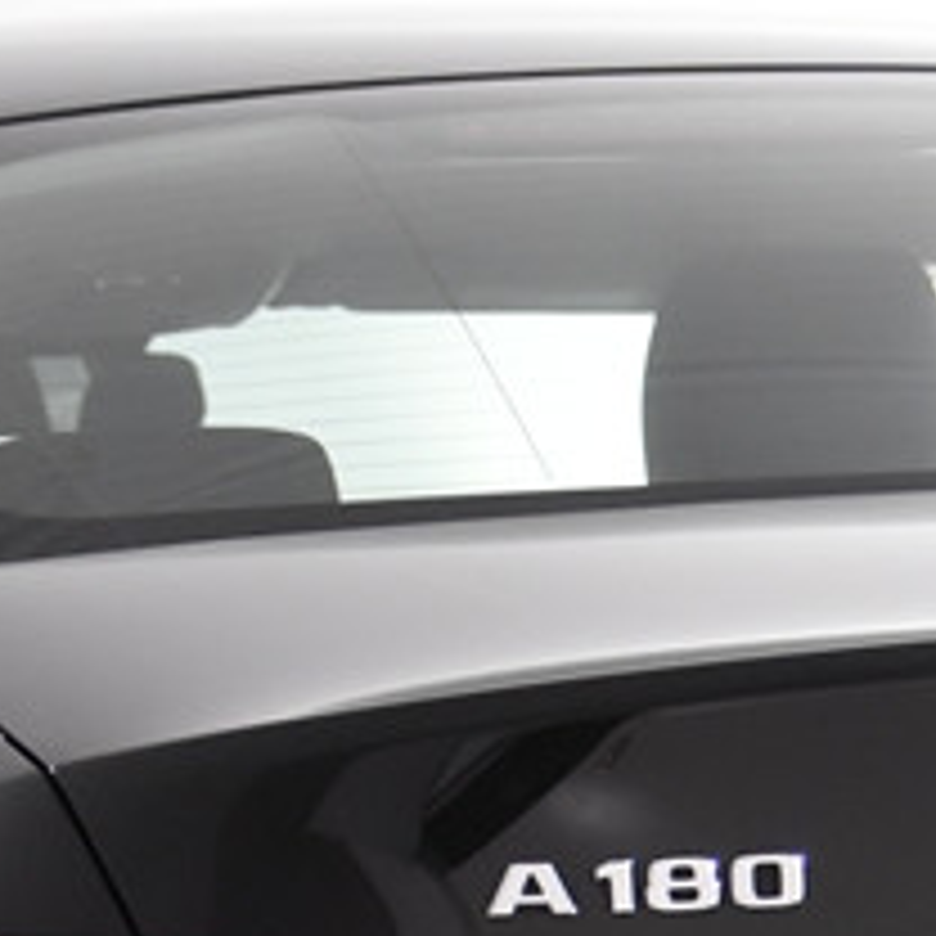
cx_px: 684
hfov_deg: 8.2
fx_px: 6516
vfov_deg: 8.0
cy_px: 1411
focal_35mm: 213
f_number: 4
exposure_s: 1/60
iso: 1600
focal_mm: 34
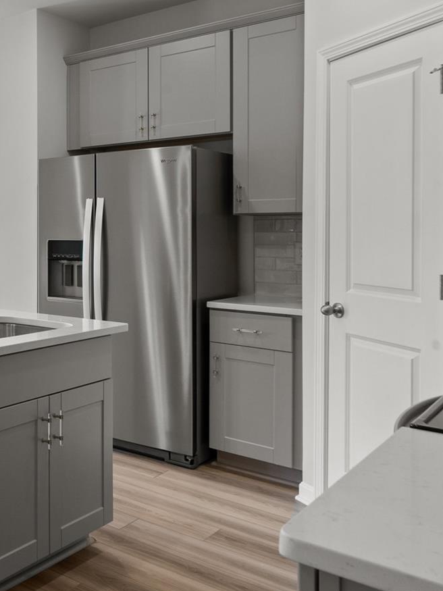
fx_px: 614
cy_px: 261
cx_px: -195
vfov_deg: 51.2
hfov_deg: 28.5
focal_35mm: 36
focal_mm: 16
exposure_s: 1/6
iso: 125
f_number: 11
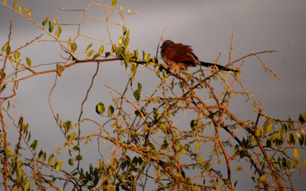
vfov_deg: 2.9
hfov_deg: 4.6
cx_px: 153
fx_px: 3836
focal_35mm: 460
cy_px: 89
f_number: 5.6
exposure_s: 1/125
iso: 400
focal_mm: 300
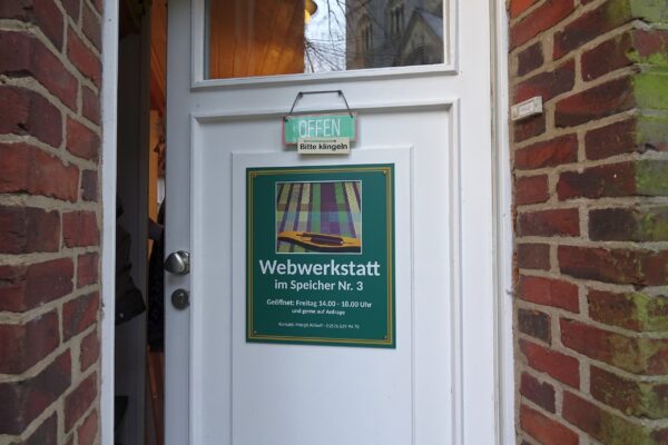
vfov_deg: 53.1
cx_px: 334
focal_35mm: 24
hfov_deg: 73.7
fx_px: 445
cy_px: 222
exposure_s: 1/30
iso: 320
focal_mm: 8.8
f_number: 2.8
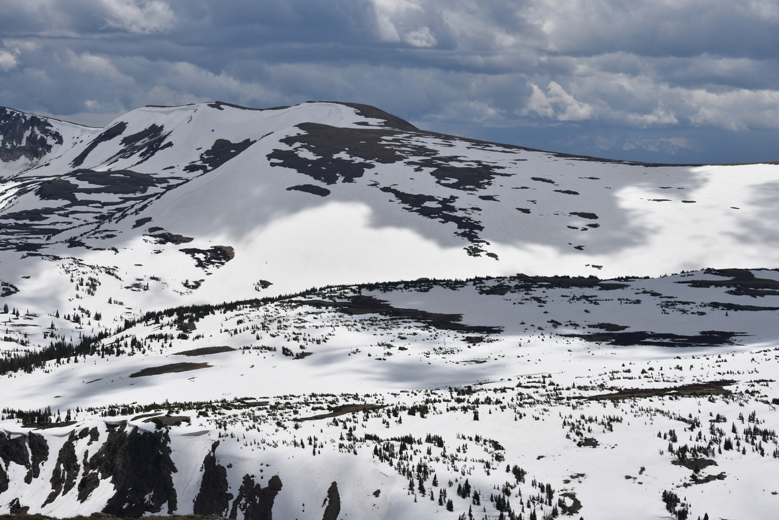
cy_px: 260
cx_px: 390
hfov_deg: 18.3
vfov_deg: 12.2
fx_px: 2424
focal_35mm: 112
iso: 100
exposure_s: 1/500
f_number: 11
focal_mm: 112
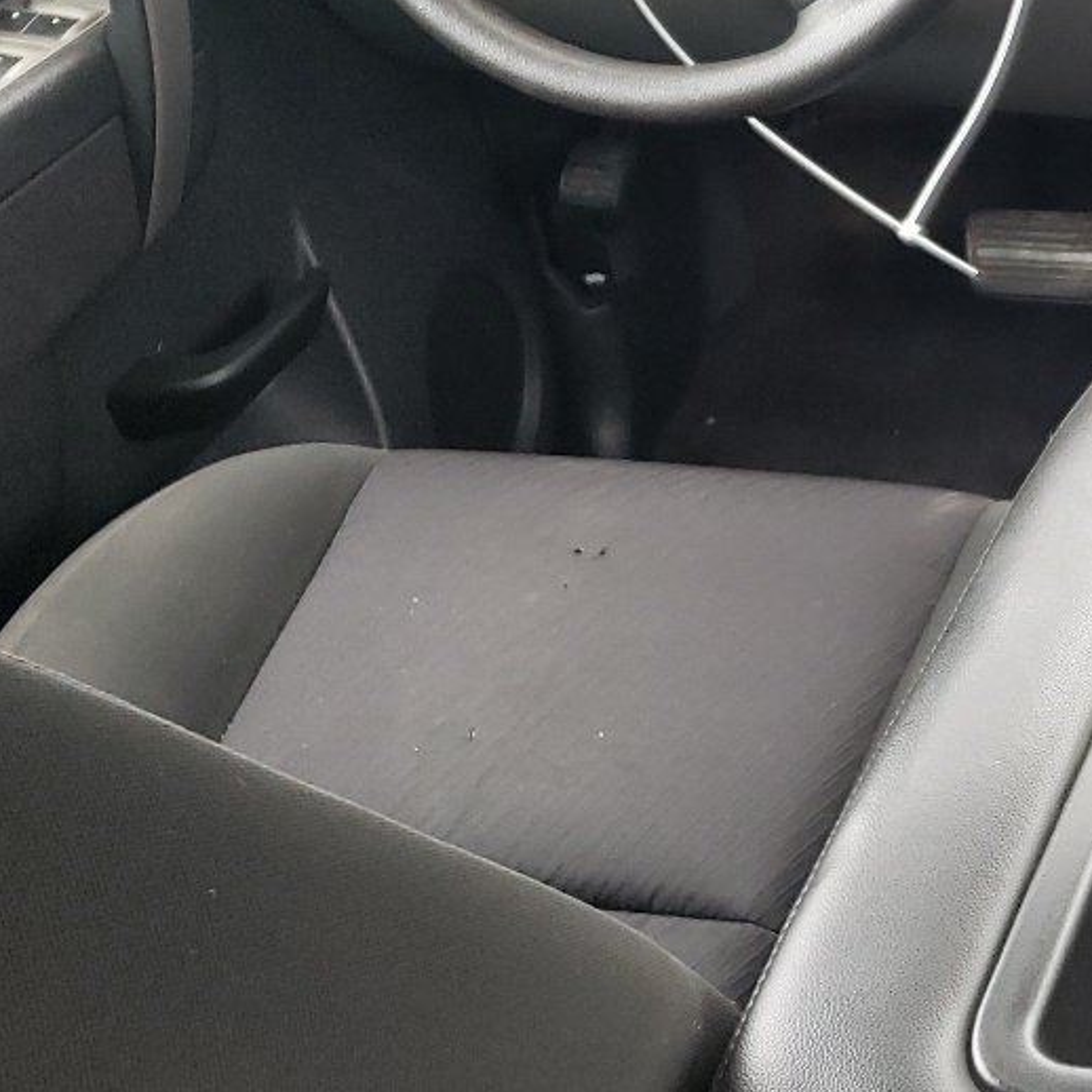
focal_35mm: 71
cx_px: 1444
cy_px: 472
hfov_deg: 21.8
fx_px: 2534
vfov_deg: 24.3
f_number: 1.5
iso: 77
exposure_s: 1/120
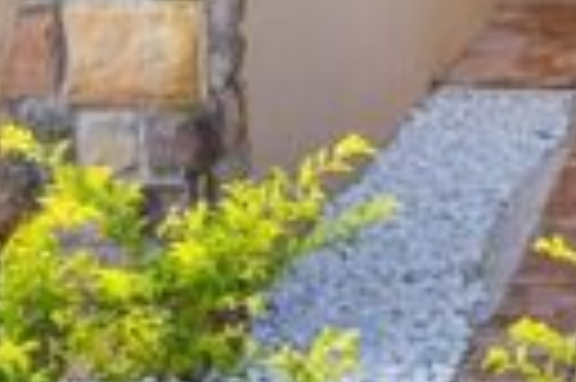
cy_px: -431
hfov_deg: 10.4
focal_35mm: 193
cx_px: 830
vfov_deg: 6.8
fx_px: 3084
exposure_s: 1/160
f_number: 4
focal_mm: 35
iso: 80
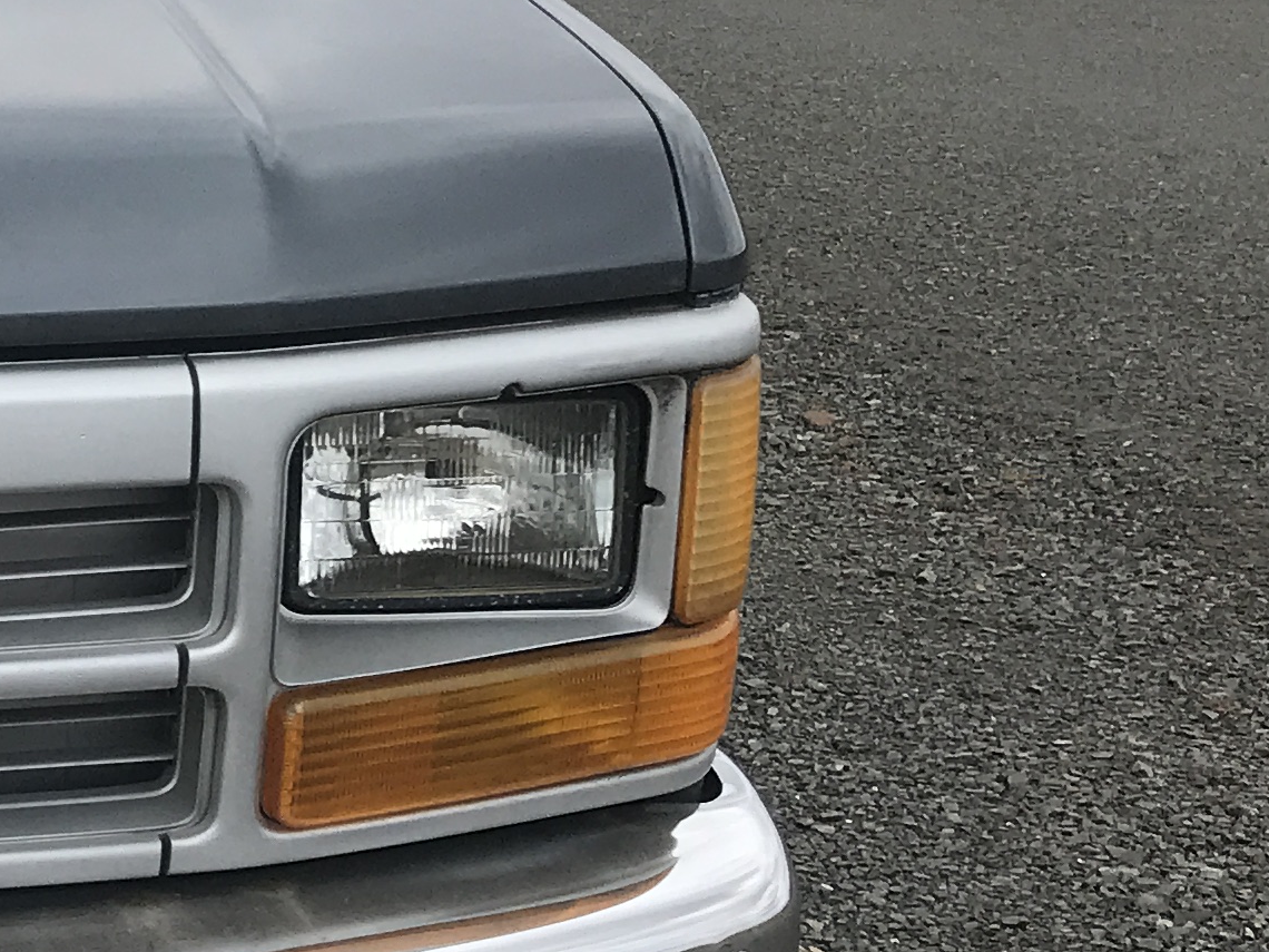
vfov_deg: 14.9
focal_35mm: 99
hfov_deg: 17.3
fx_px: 3629
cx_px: -771
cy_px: 382
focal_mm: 3.99
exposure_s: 1/958
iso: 20
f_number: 1.8
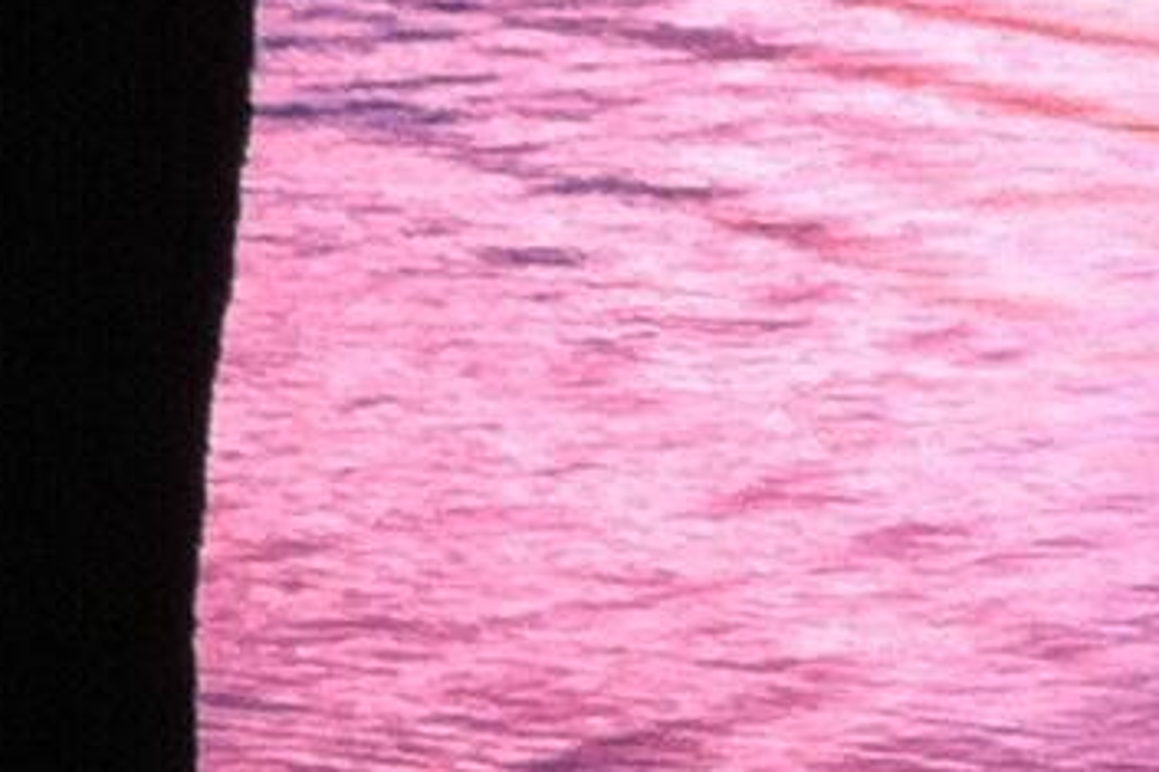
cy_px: -174
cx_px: 3182
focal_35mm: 267
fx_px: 8592
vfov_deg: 5.1
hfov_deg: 7.1
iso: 80
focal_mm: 3.85
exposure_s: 1/15
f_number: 2.8
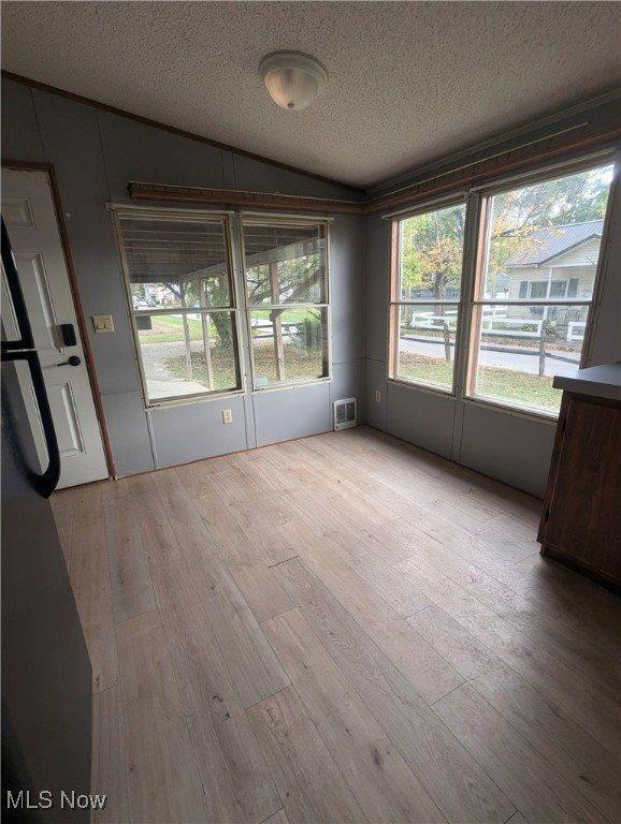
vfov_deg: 94.4
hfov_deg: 78.2
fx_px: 382
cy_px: 412
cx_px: 310
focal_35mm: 16
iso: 90
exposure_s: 1/93.9
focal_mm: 2.35
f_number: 2.2
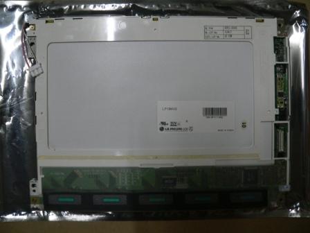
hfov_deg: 51.4
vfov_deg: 39.7
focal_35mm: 36
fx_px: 322
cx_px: 155
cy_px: 116
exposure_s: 1/13
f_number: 2.8
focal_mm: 6
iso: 200
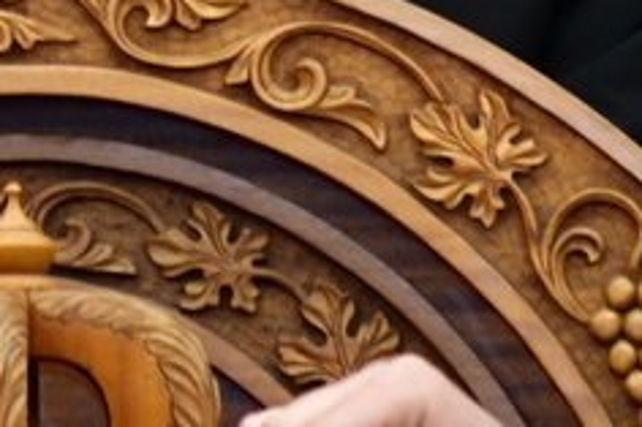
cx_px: 76
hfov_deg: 3.1
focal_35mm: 665
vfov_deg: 2.1
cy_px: -741
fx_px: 11851
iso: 2500
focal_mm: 112
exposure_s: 1/160
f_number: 5.6
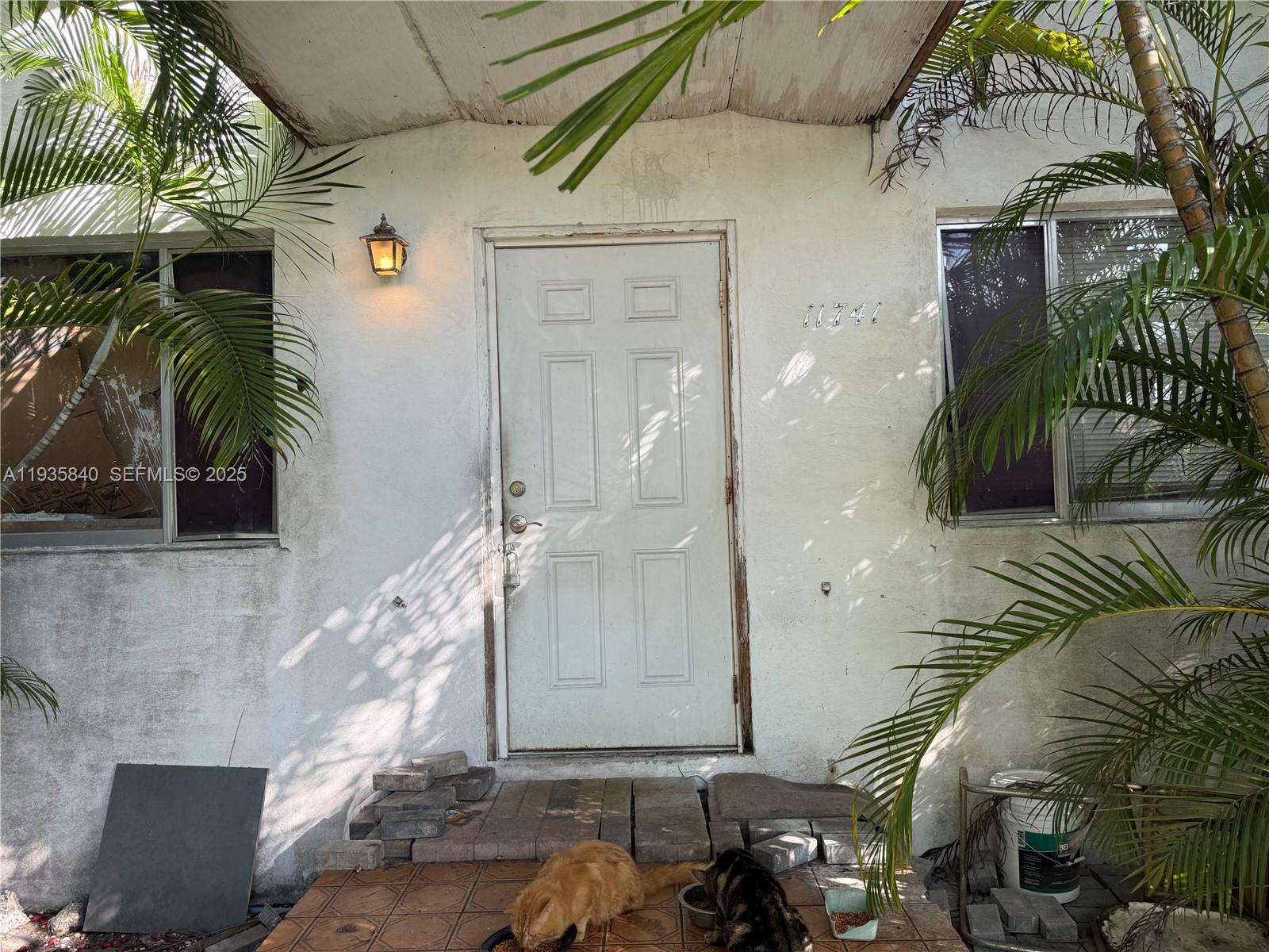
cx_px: 634
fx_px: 880
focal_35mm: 24
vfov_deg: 56.8
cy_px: 476
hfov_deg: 71.6
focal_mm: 6.76
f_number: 1.78
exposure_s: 1/397
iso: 80
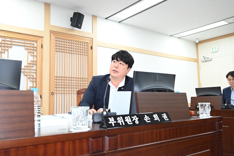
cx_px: 117
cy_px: 78
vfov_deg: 40.0
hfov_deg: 57.2
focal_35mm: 33
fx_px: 215
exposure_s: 1/160
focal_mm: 33
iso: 3200
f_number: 5.6
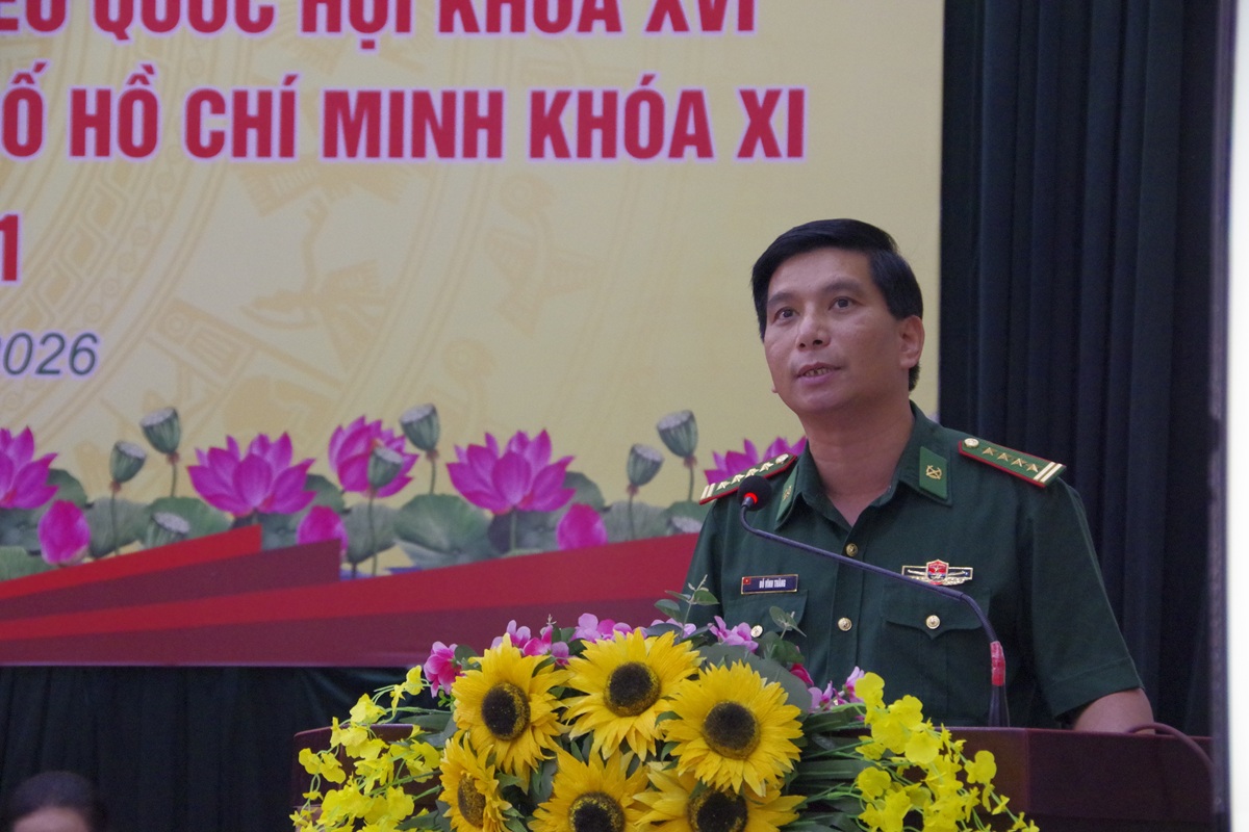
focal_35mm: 102
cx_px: 624
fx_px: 3539
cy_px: 416
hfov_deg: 20.0
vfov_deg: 13.4
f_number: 6.3
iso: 6400
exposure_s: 1/125
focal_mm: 68
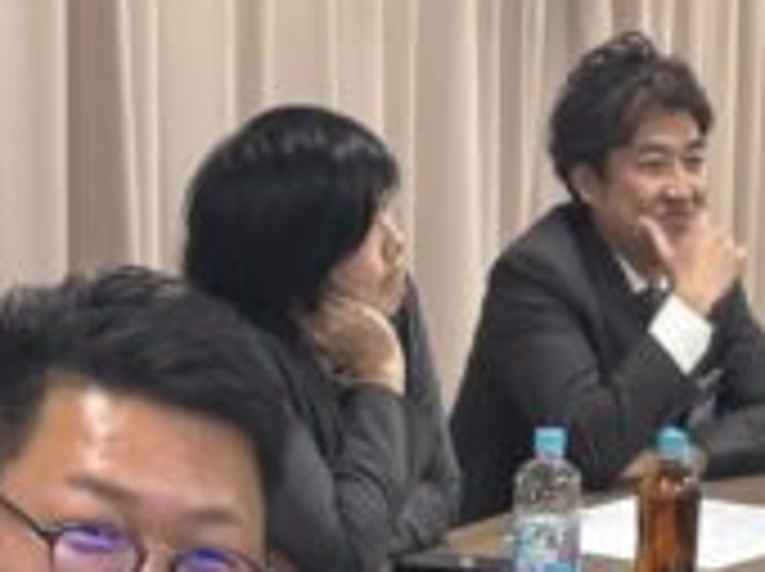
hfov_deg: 12.6
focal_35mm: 157
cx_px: 531
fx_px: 3465
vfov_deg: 8.9
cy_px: 1126
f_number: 1.6
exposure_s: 1/60
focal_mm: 5.96
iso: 80
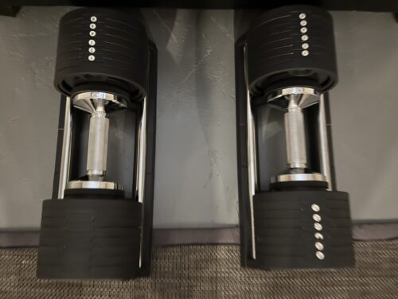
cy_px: 150
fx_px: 276
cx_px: 199
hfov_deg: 71.5
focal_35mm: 24
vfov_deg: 56.9
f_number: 1.78
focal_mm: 6.76
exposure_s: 1/15
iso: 1250
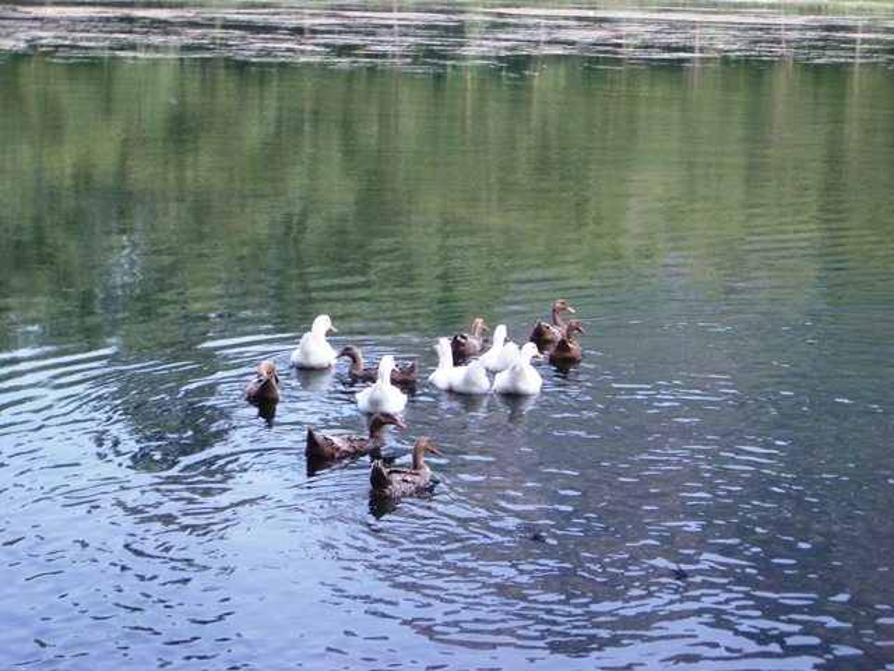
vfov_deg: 16.8
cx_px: 447
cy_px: 336
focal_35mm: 88
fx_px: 2273
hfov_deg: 22.3
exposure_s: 1/125
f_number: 4.4
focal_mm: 14.6
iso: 50
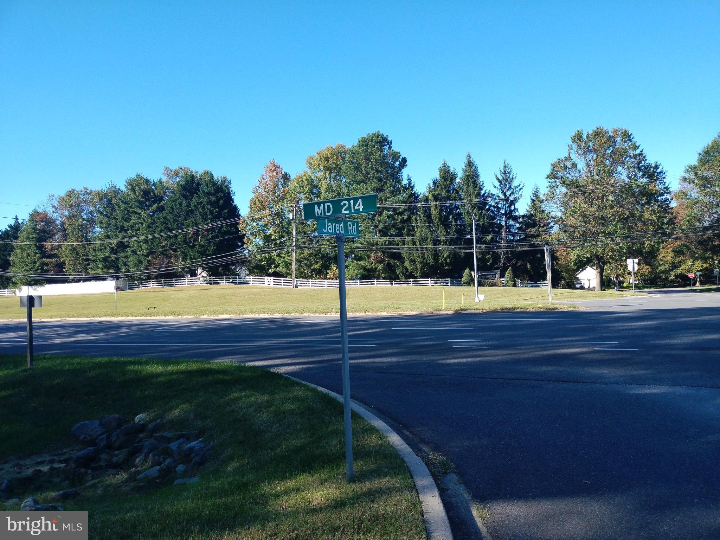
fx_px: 520
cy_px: 270
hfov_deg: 69.4
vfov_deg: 54.9
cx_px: 360
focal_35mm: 25
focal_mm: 4.71
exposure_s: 1/1406
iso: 100
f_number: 1.7
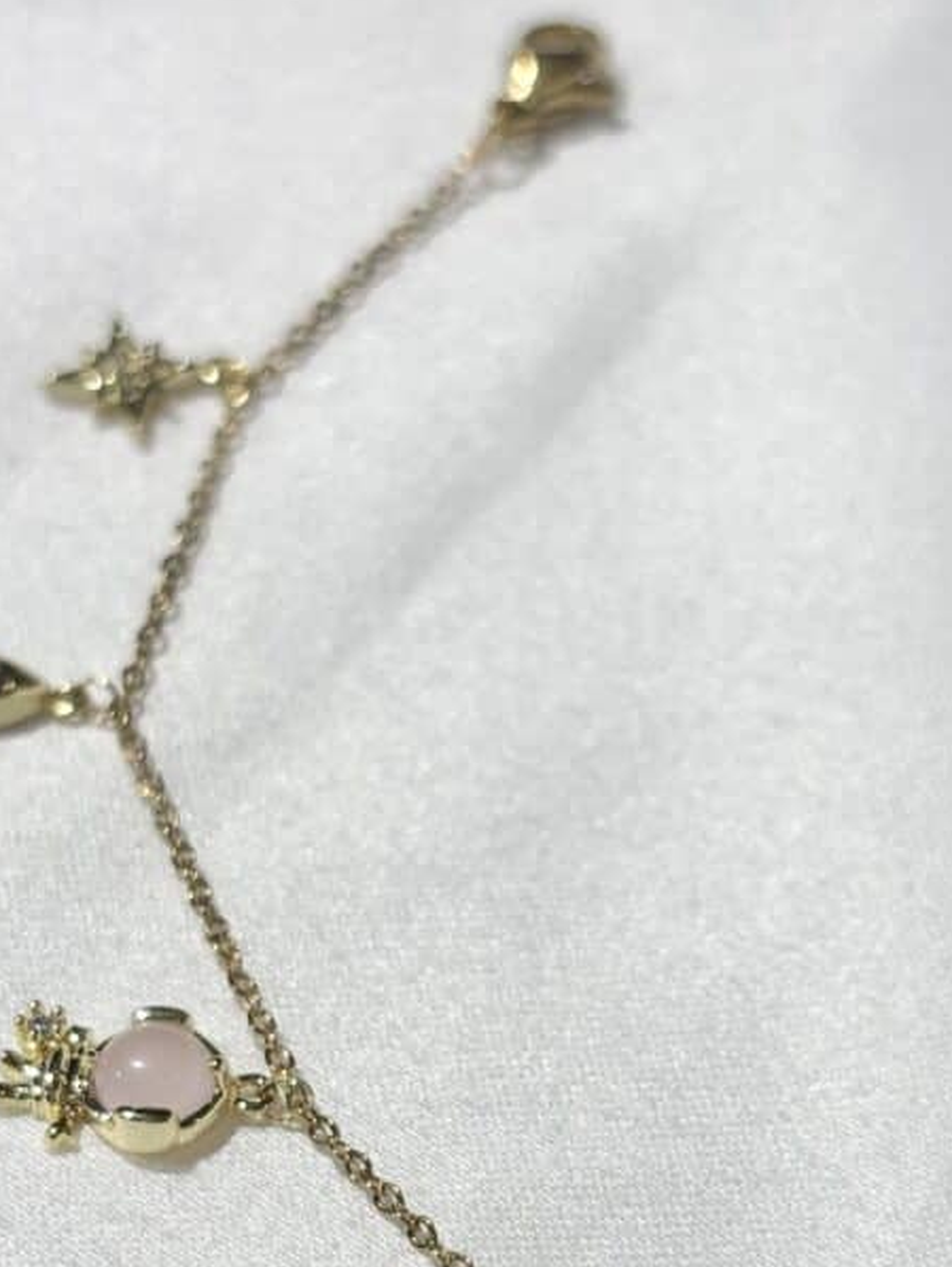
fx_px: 3261
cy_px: 1000
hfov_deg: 16.6
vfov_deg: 21.7
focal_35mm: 89
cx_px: 621
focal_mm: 5.96
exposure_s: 1/460
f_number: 1.6
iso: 32
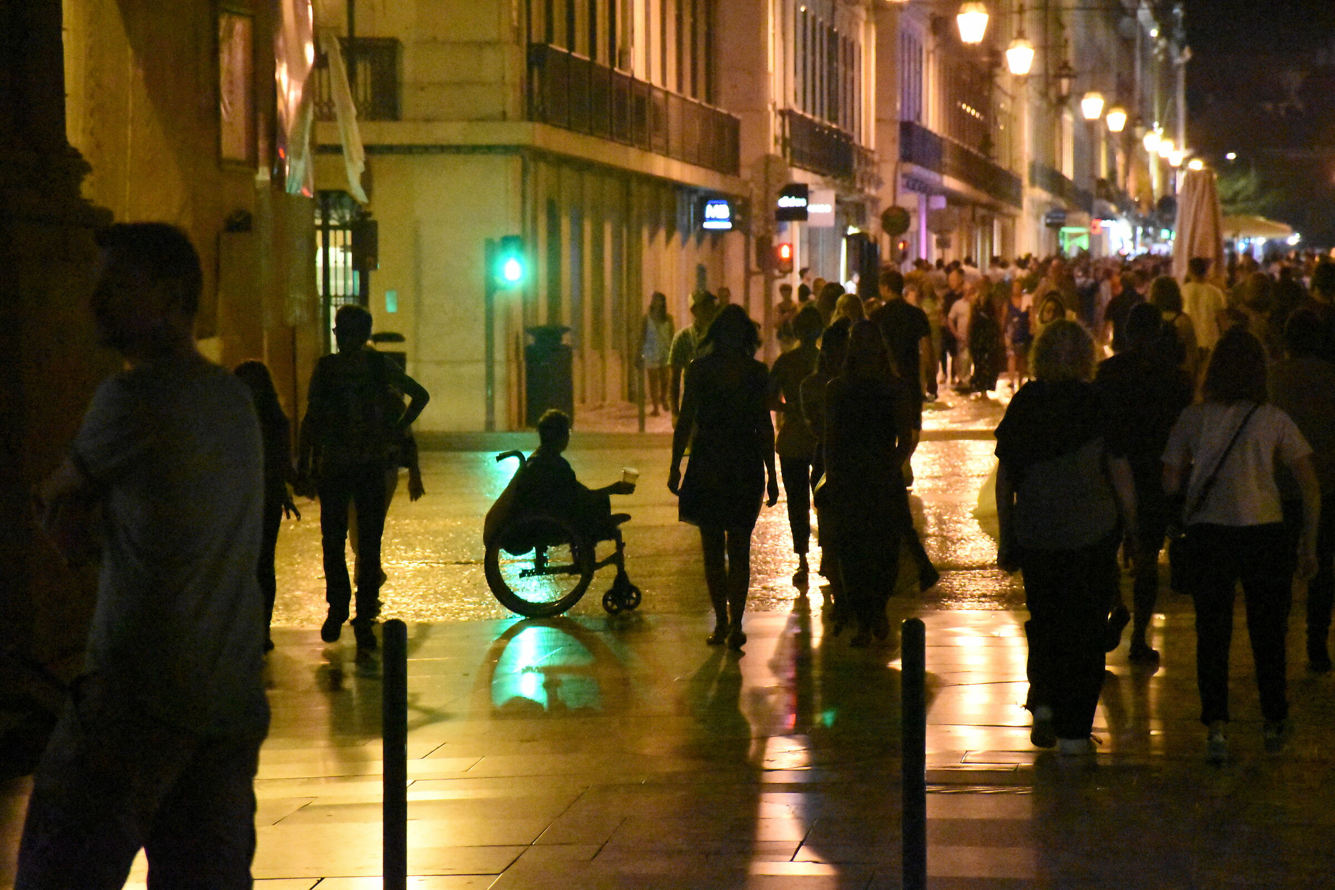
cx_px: 668
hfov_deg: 9.8
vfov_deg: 6.5
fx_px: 7787
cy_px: 445
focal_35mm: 210
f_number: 5.6
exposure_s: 1/125
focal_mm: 140
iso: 25600
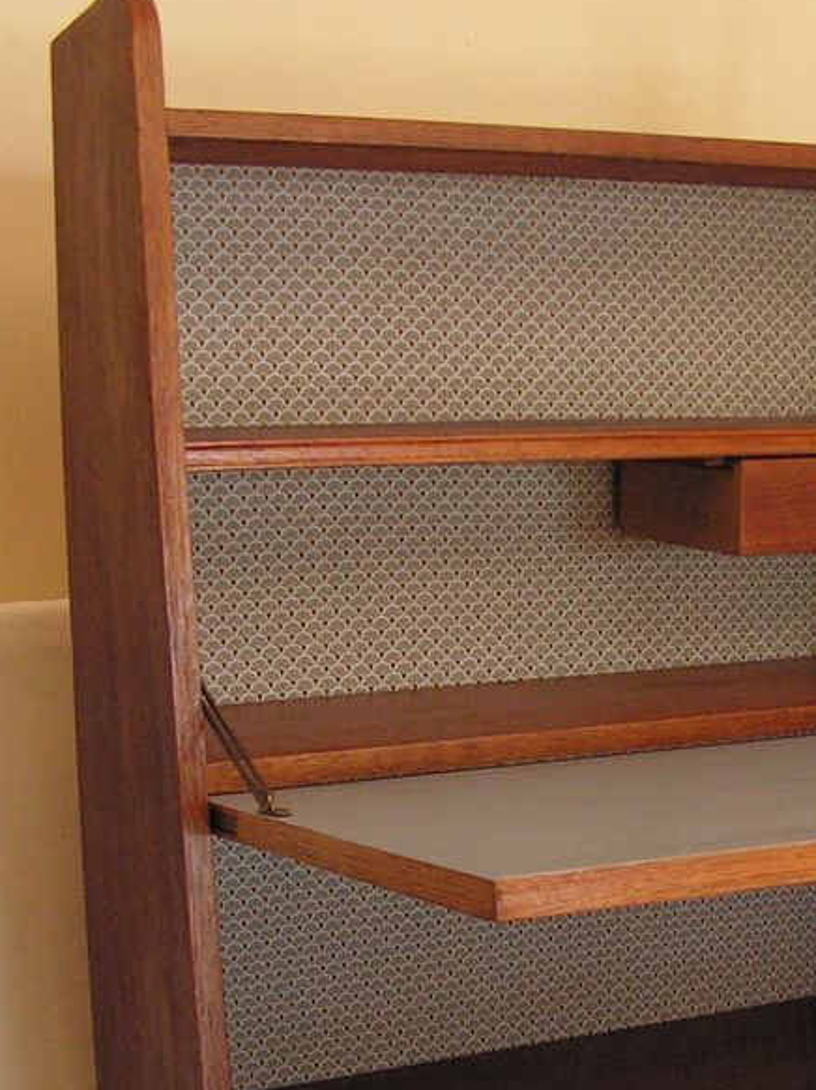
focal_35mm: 66
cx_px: 657
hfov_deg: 21.9
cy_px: 866
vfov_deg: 28.8
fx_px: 2076
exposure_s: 1/15
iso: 200
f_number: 3.2
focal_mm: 6
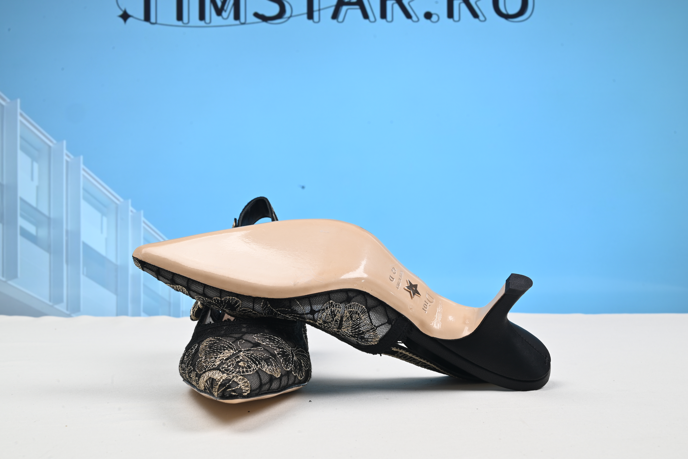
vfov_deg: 33.4
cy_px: 230
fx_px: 765
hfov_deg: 48.4
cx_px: 344
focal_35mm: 40
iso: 100
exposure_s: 1/2.5
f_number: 16
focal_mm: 40
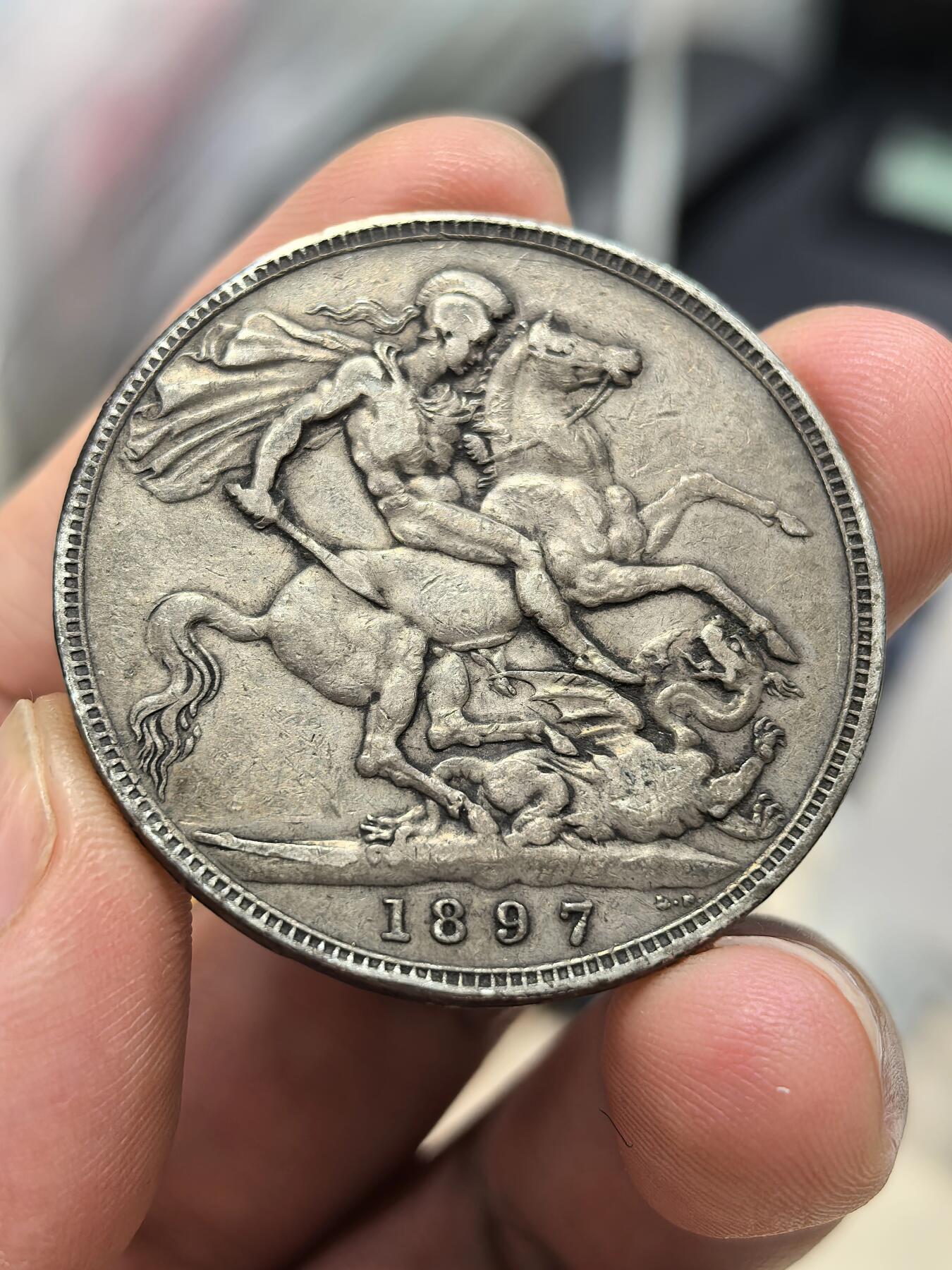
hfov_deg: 27.0
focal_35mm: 54
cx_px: 476
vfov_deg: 35.5
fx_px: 1980
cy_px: 635
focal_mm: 6.98
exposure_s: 1/50
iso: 200
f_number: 2
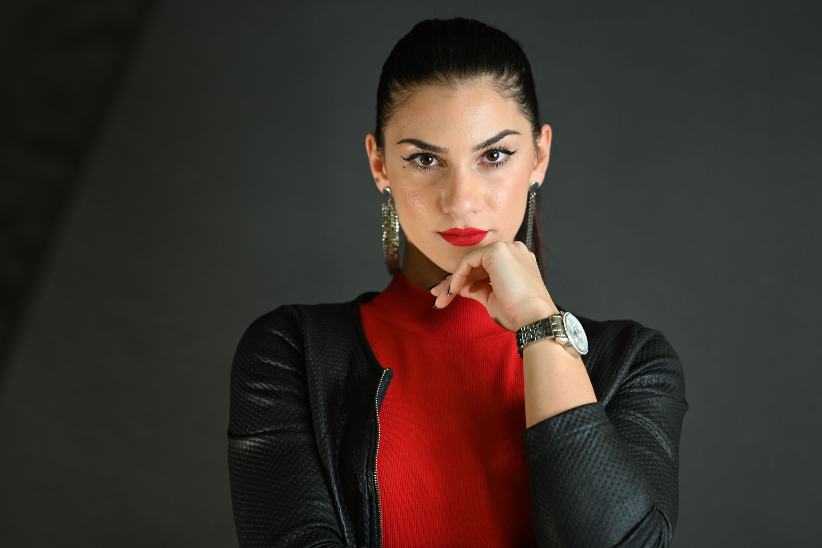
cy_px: 274
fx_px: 2911
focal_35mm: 128
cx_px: 411
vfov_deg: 10.8
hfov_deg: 16.1
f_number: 1.8
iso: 320
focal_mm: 85
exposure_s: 1/125
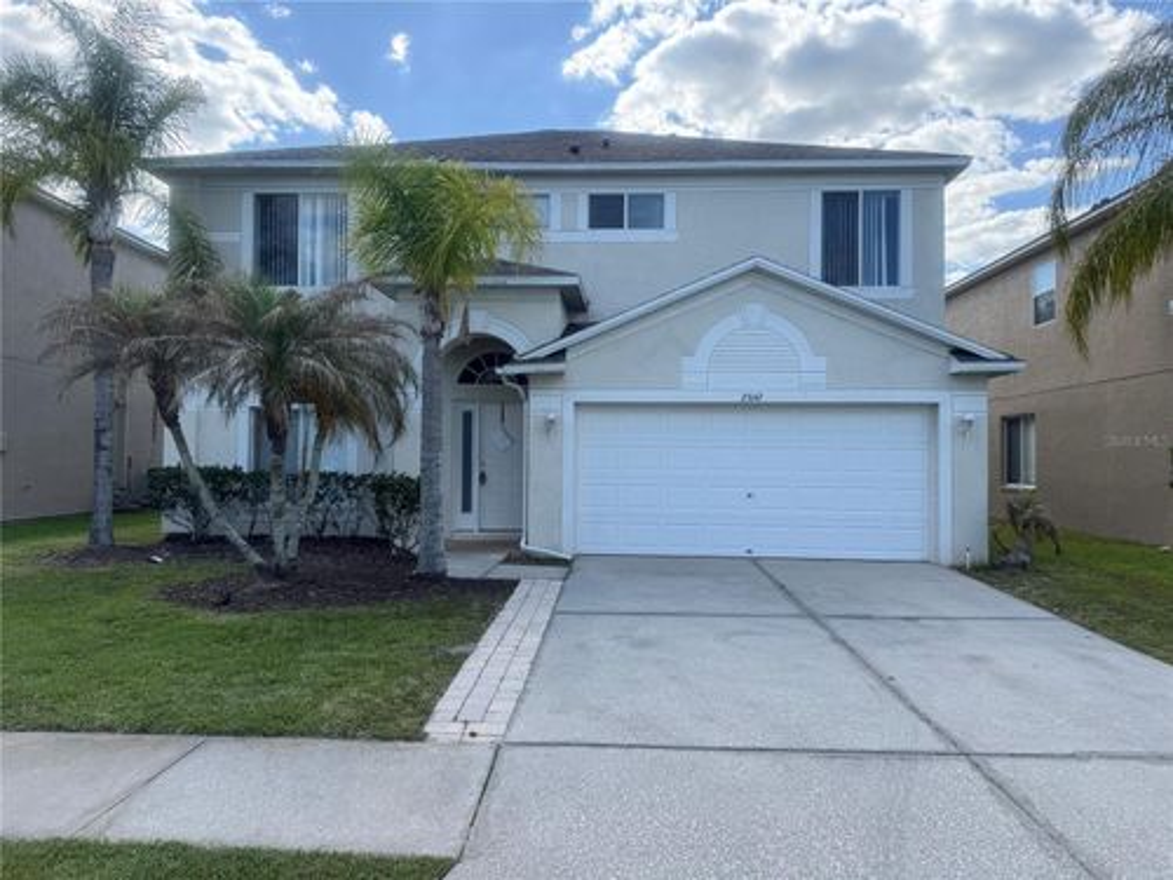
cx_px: 586
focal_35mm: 24
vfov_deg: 56.8
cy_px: 440
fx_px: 813
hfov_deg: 71.6
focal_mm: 6.76
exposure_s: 1/2506
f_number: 1.78
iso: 80
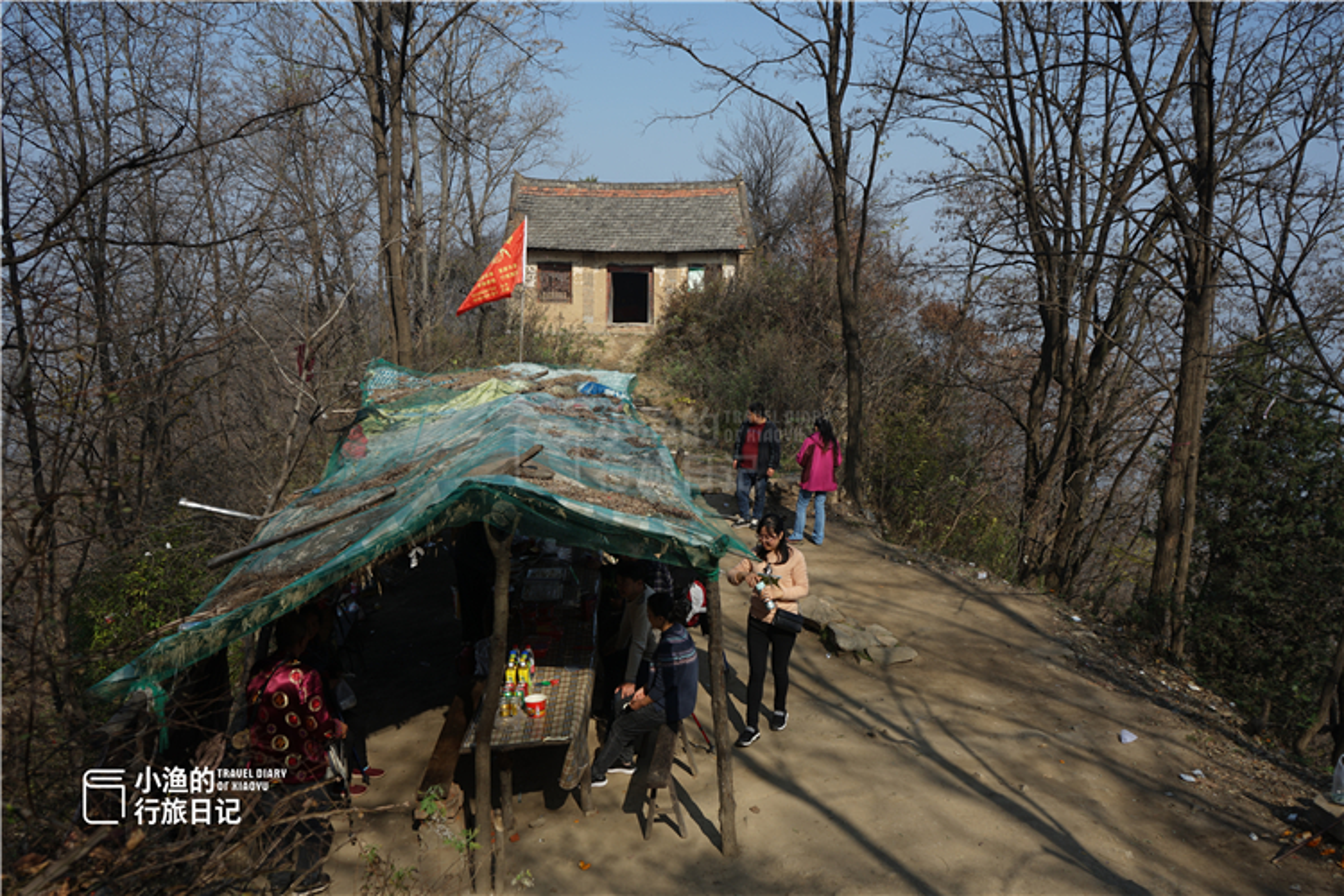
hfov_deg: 63.7
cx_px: 672
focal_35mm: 29
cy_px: 448
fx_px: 1083
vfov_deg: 45.0
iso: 50
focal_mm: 29
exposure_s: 1/125
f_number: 10
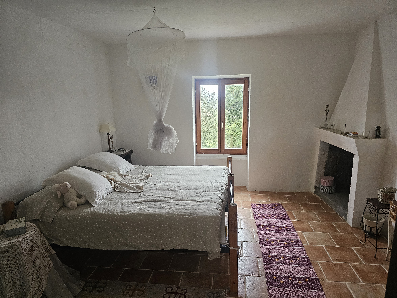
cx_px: 198
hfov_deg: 73.9
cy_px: 149
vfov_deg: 58.9
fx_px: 264
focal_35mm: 23
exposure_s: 1/240
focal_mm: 6.3
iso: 640
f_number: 1.7
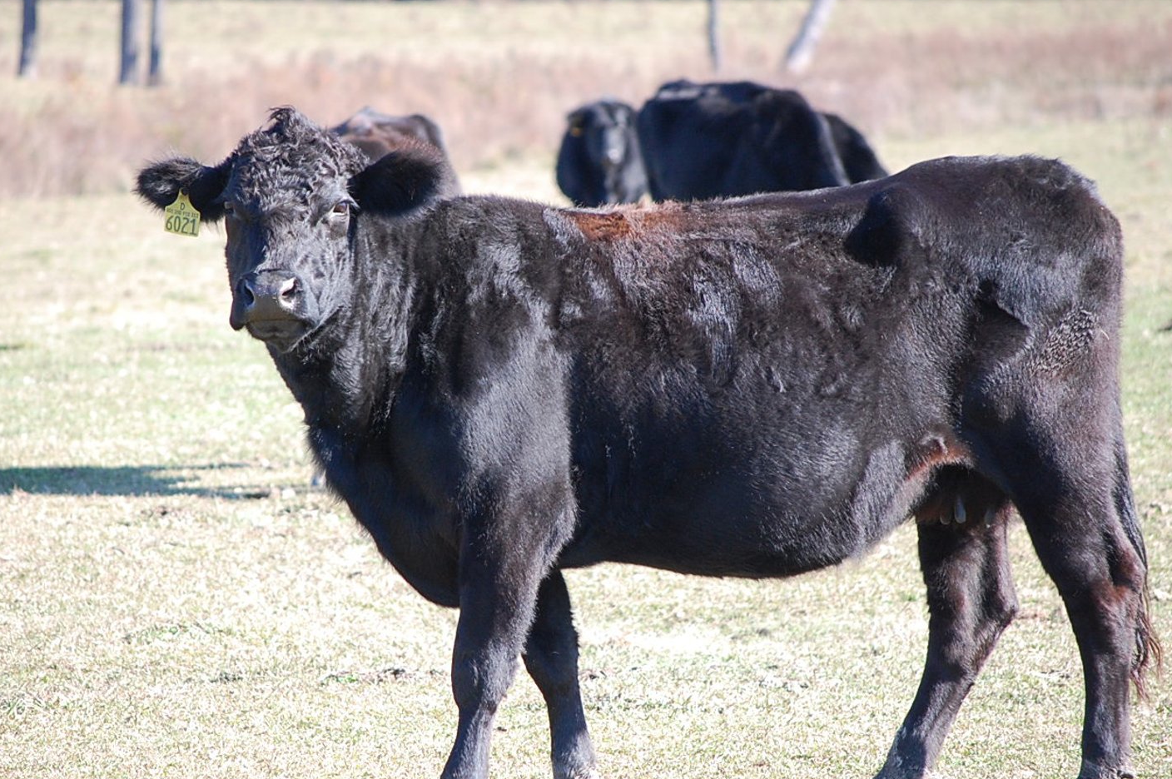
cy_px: 398
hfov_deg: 7.8
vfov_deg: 5.2
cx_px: 521
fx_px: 8574
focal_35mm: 264
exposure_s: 1/500
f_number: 5.3
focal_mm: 145
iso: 720
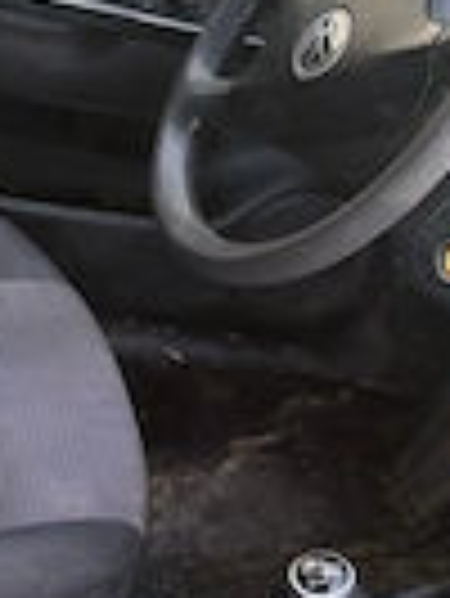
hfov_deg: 17.7
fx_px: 1350
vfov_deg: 25.0
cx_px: 580
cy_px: 261
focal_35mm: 78
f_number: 1.6
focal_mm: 5.96
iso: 32
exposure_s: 1/139
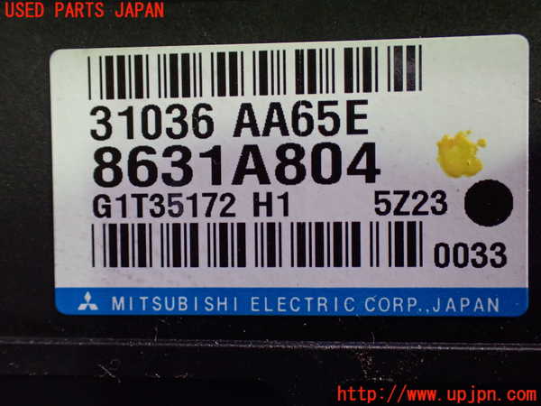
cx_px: 270
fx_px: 594
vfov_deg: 37.7
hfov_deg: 49.0
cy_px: 203
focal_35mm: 38
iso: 800
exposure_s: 1/125
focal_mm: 6.83
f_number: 2.7
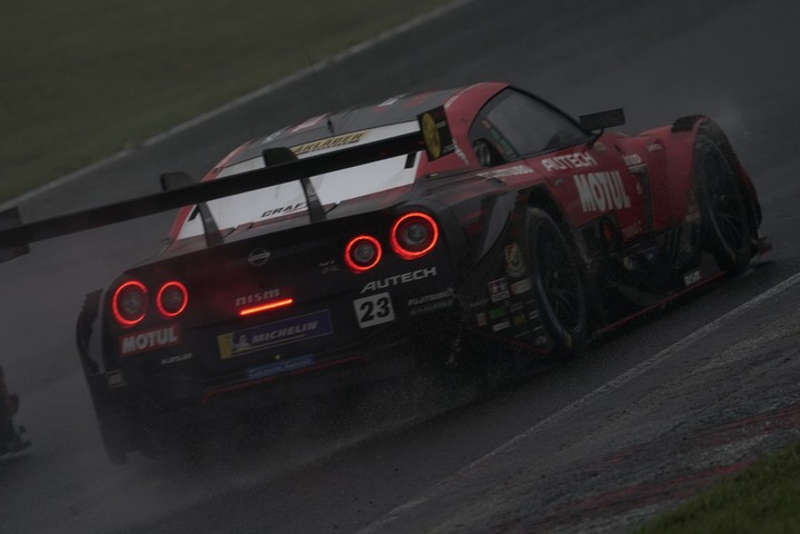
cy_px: 267
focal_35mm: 506
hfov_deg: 4.1
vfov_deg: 2.7
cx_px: 400
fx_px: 11244
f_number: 6.3
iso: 800
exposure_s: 1/400
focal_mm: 506
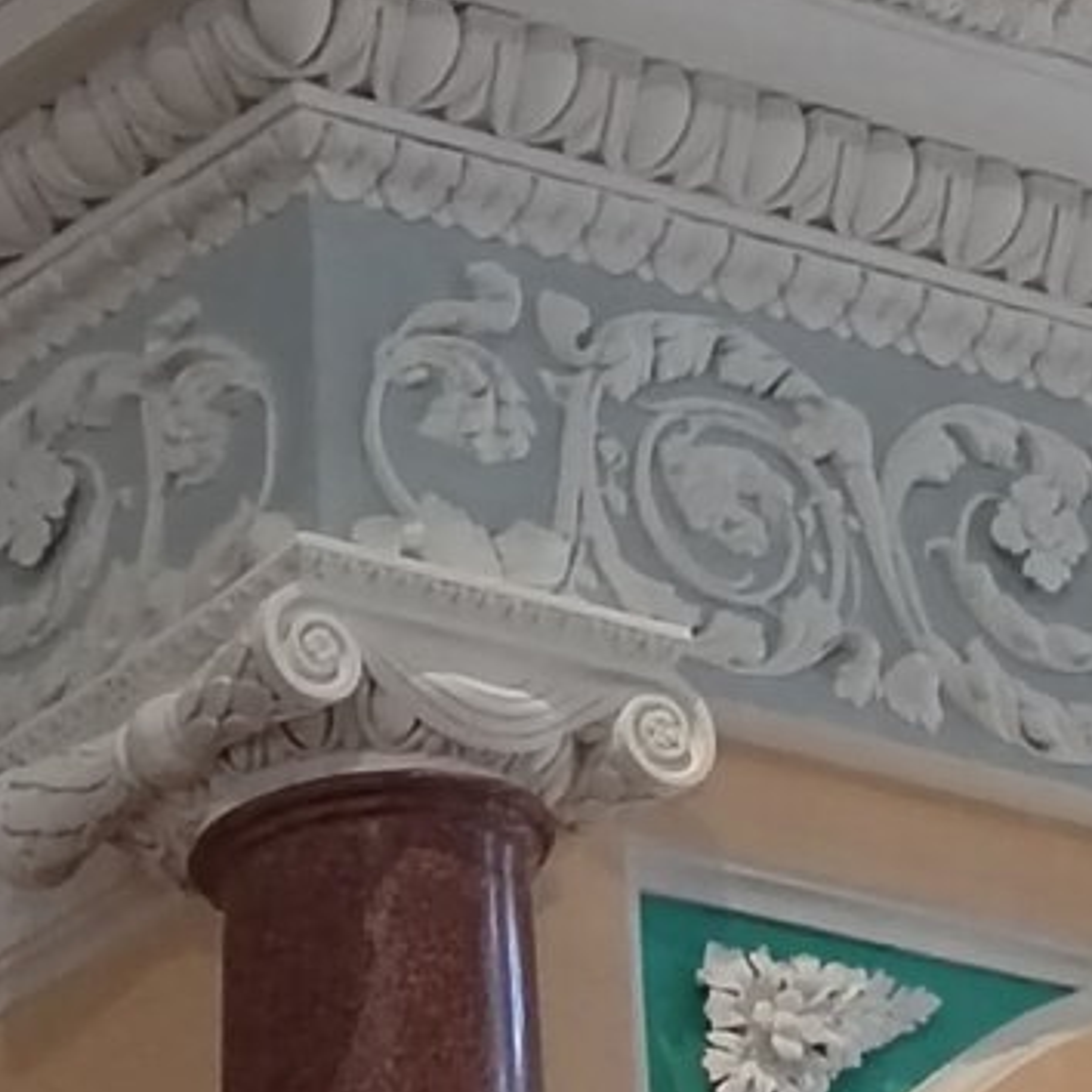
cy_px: -19
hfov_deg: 8.4
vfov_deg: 8.4
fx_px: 7424
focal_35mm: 208
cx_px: 765
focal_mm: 5.52
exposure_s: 1/33.3
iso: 4800
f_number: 1.9
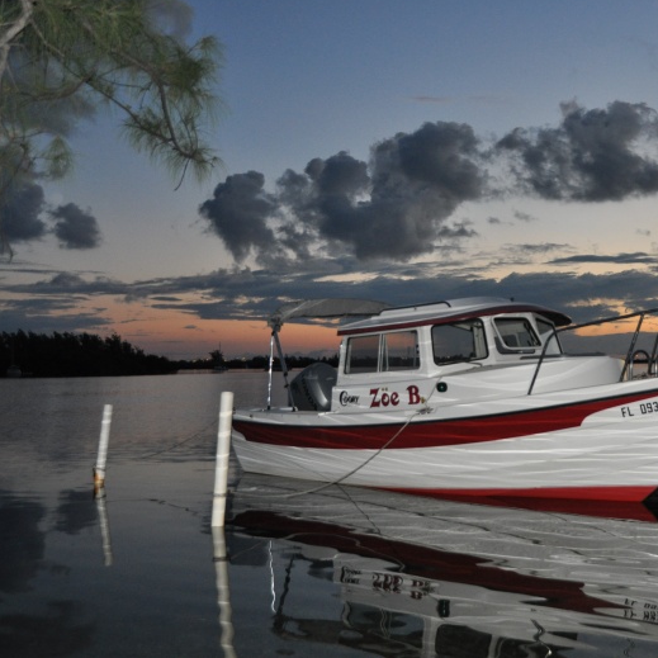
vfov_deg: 33.4
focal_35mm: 51
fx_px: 1097
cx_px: 486
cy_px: 323
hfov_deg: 32.8
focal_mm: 26
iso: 800
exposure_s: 1/60
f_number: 3.8
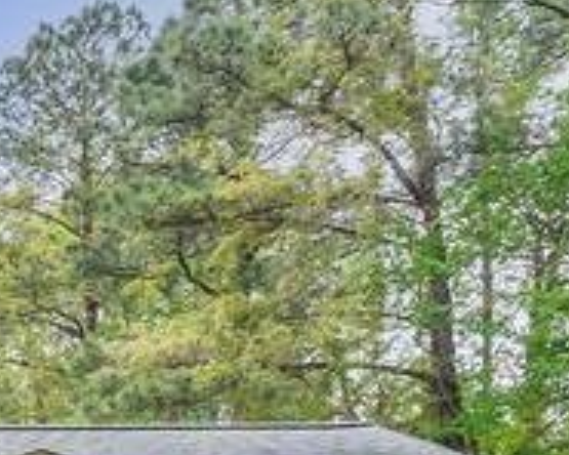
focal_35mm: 83
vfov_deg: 16.5
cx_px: -541
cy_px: 721
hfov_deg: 17.3
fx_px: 1398
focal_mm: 16
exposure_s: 1/30
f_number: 8
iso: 100
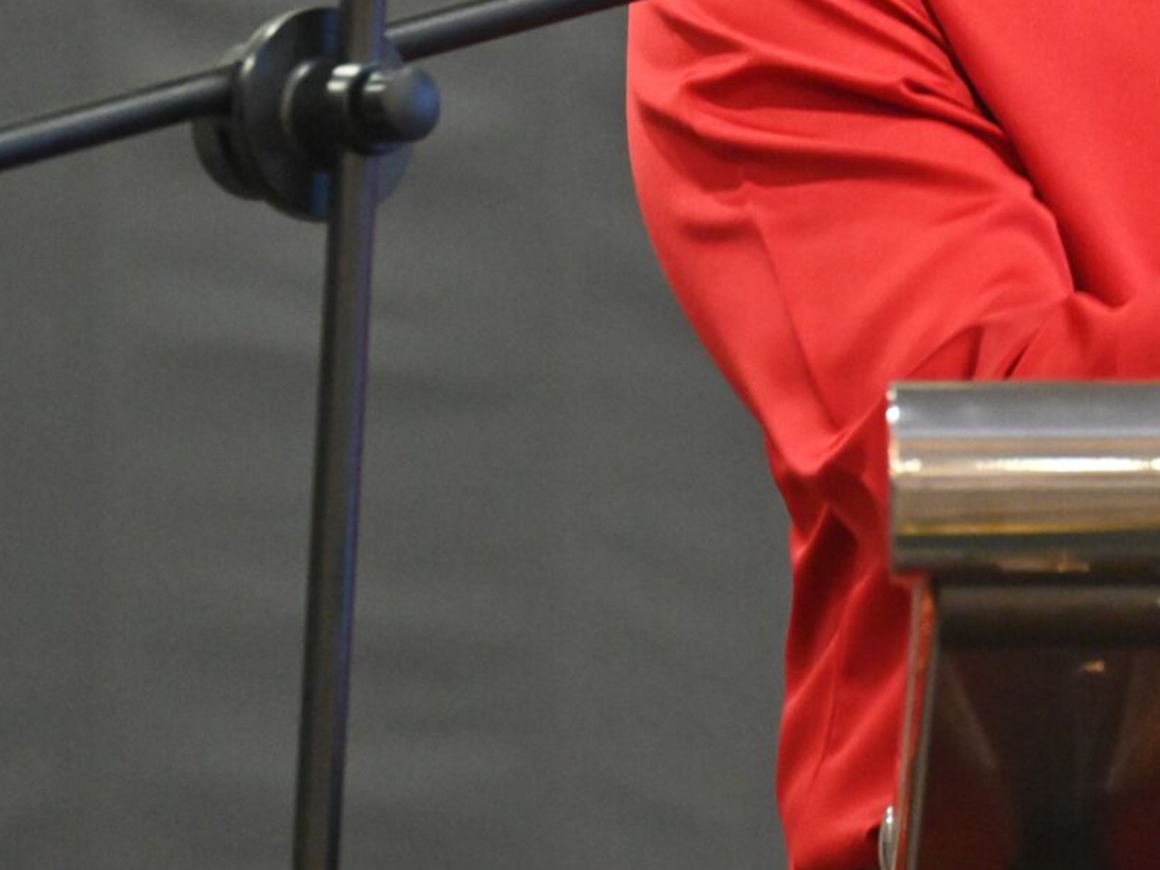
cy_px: -311
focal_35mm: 613
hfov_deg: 3.2
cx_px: 1543
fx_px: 20539
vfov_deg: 2.4
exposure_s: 1/100
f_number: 4.5
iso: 4000
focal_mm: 200
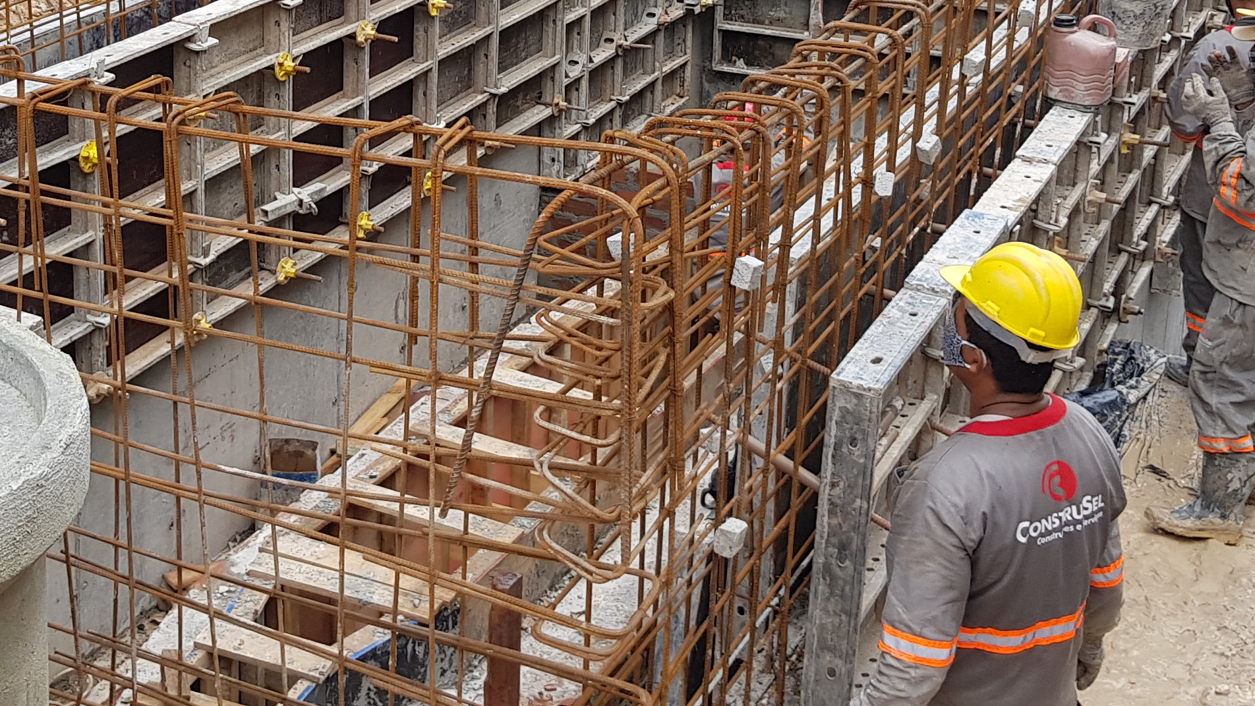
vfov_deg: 19.7
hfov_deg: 34.7
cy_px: 70
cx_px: 467
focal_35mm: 60
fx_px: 1997
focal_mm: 4.2
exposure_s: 1/632
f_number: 1.7
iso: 40
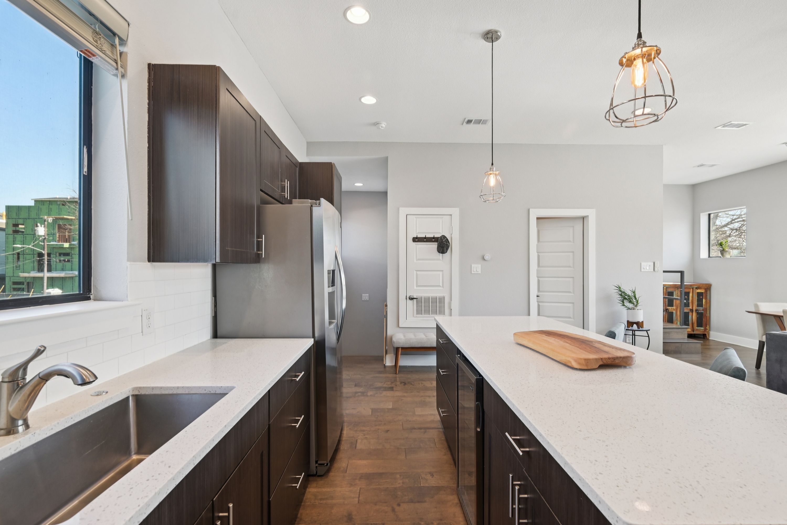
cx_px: 394
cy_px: 262
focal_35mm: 16
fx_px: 350
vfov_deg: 73.7
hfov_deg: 96.7
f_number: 8
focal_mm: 16
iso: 400
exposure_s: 1/25
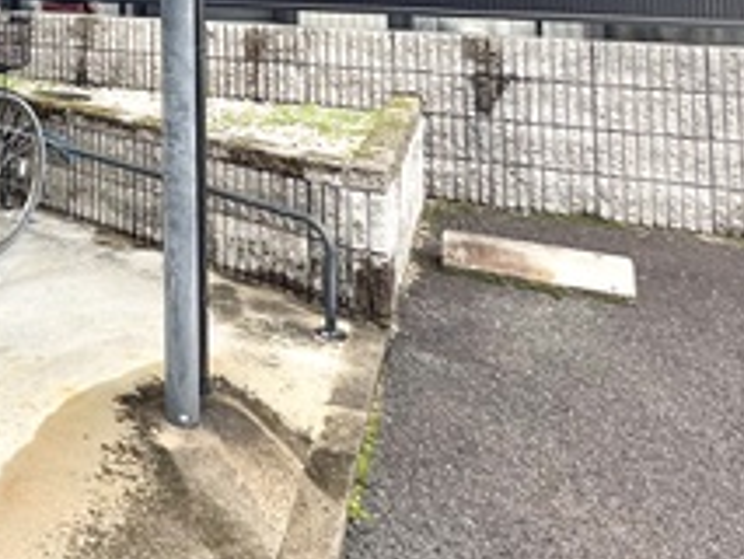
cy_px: -121
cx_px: -108
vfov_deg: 27.5
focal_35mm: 46
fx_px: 989
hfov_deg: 34.5
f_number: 2.2
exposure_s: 1/99
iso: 40
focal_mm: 2.22
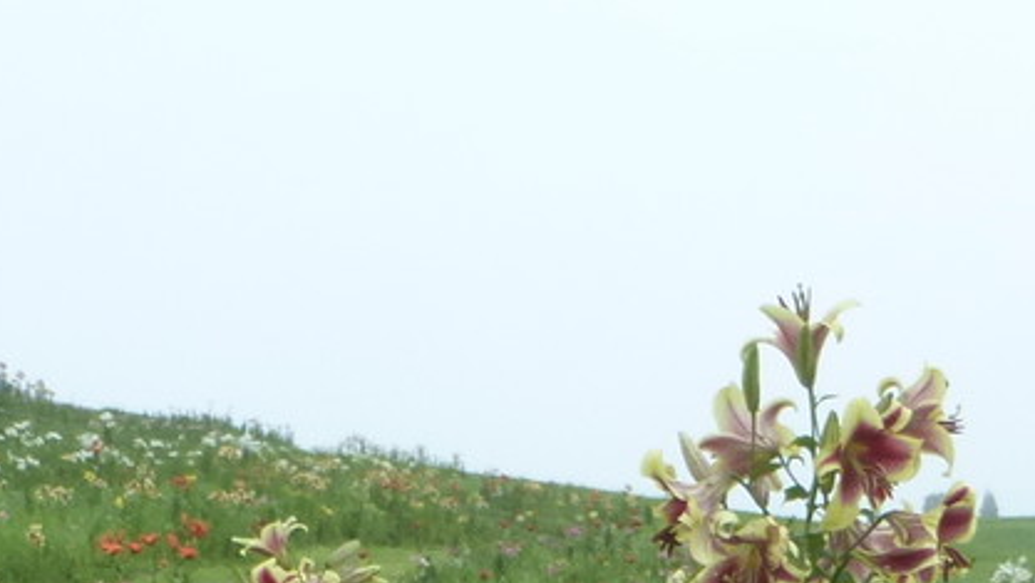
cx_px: 314
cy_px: 1164
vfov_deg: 10.4
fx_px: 2938
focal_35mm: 107
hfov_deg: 19.9
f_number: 4
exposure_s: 1/500
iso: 160
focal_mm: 4.3
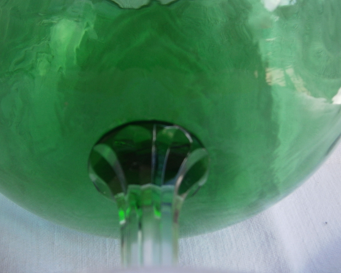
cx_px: 154
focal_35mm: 63
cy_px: 117
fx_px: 636
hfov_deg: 30.0
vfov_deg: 24.2
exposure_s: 1/160
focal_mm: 8.3
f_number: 3.4
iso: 80
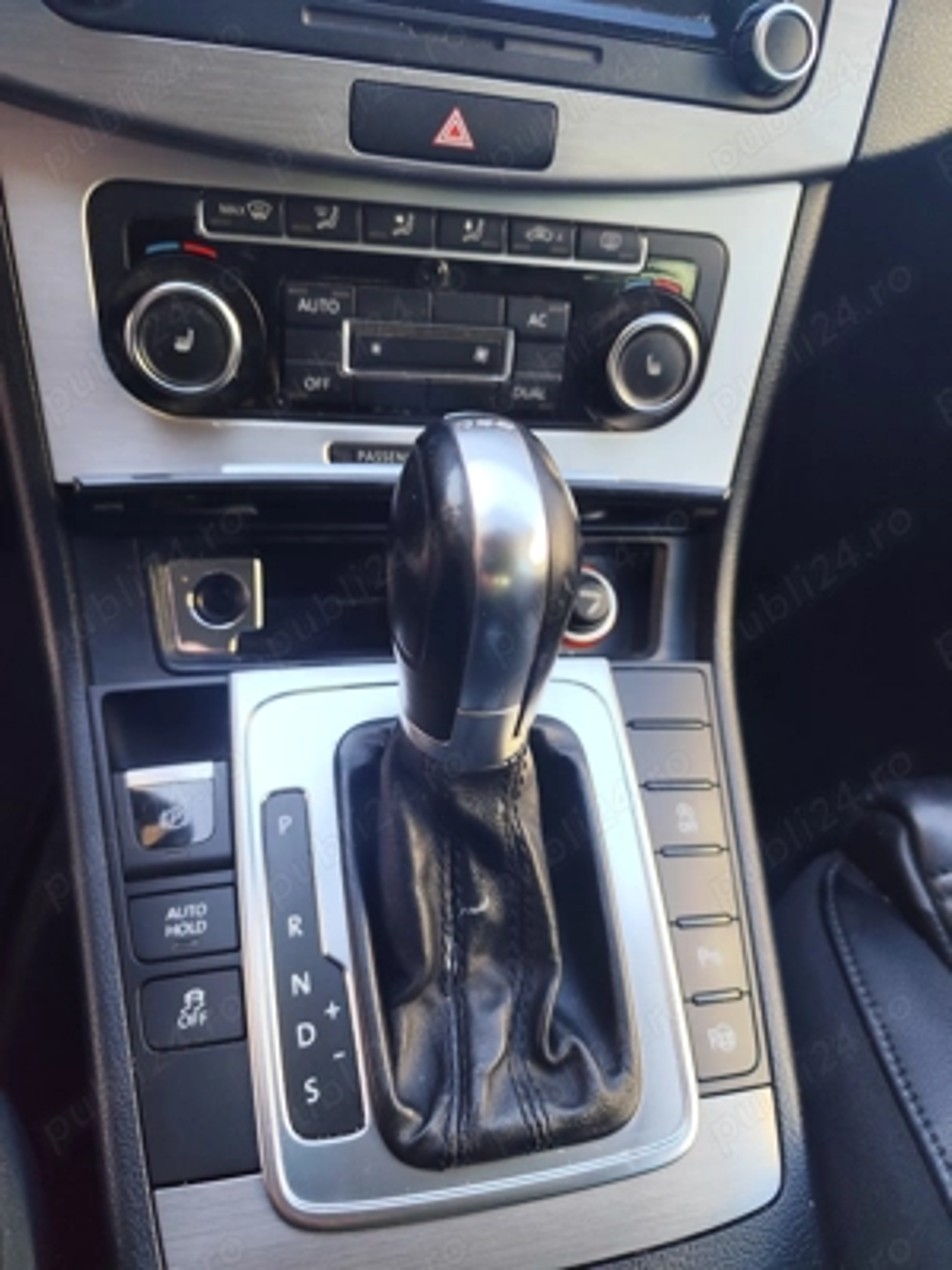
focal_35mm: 23
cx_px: 476
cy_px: 635
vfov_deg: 73.9
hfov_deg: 58.9
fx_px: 843
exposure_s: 1/100
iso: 200
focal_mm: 6.19
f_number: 1.65
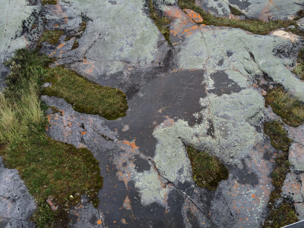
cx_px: 152
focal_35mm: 30
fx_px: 263
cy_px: 114
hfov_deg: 60.0
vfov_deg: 46.8
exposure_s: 1/387
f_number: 2.2
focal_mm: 4.12
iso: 32
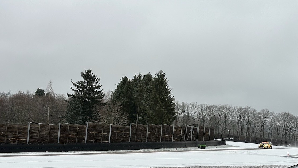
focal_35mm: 60
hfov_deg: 34.9
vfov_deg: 19.9
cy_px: 124
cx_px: 161
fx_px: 474
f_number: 1.78
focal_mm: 6.86
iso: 64
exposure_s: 1/361
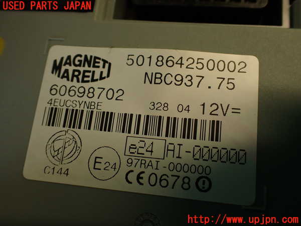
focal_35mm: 32
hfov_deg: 56.8
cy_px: 113
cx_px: 150
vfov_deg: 44.2
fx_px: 278
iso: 160
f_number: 2.4
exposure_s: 1/60
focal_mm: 5.79
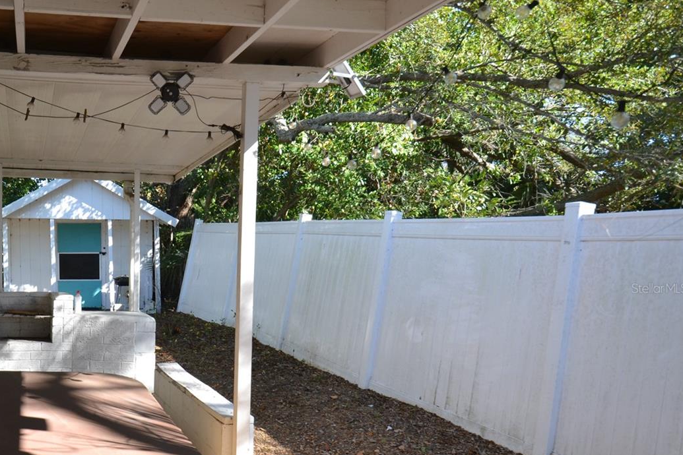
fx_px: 660
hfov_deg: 52.1
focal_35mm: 35
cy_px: 288
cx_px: 162
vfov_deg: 37.8
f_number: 5.6
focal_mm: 15
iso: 200
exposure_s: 1/125
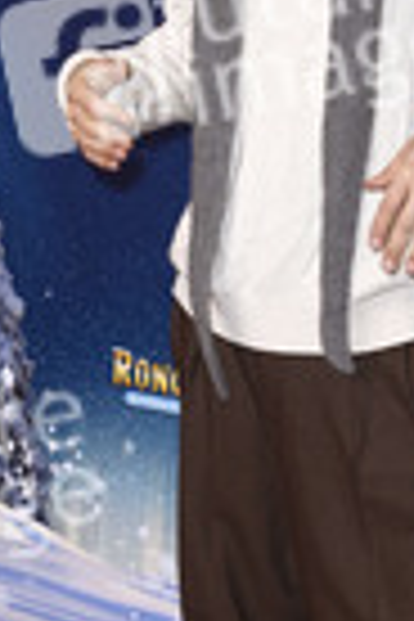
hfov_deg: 7.6
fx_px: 3105
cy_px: 274
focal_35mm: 180
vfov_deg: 11.4
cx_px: 360
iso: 1250
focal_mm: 62
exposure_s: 1/250
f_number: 5.6
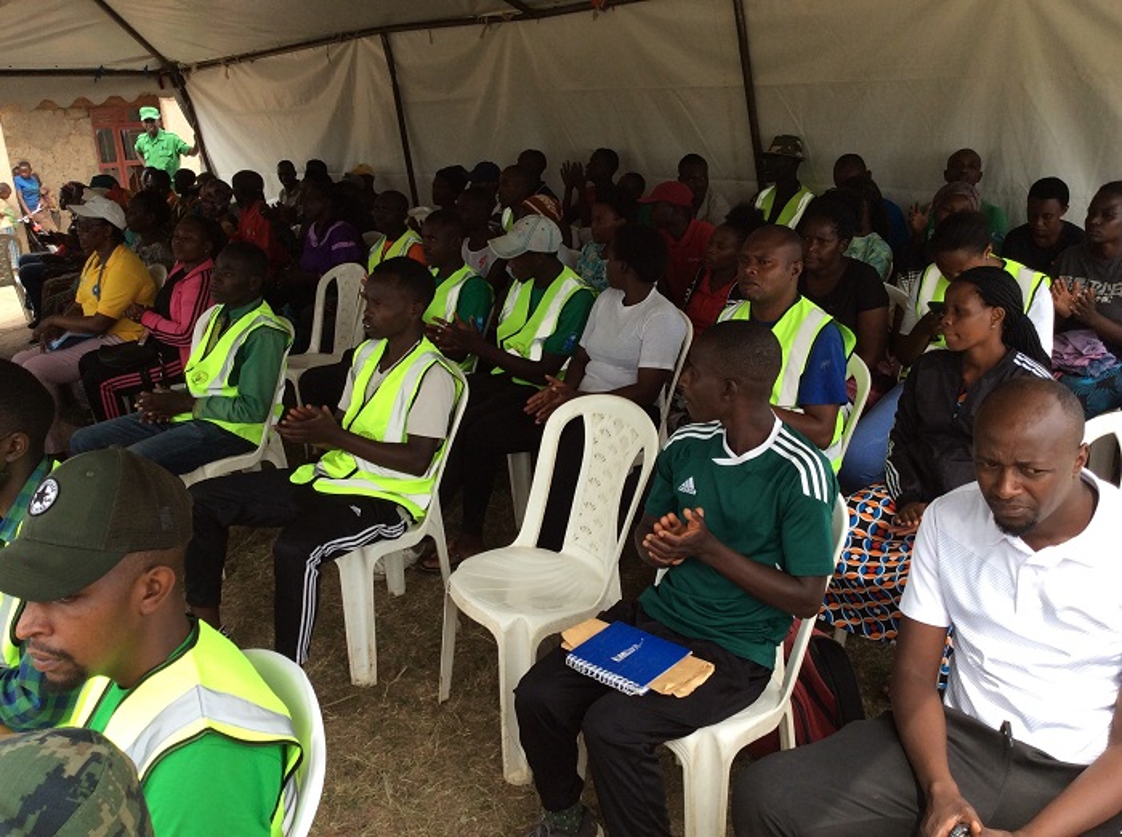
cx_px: 561
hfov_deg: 56.9
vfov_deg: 44.0
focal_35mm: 32
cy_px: 418
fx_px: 1035
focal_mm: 3.3
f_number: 2.4
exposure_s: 1/384
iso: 32
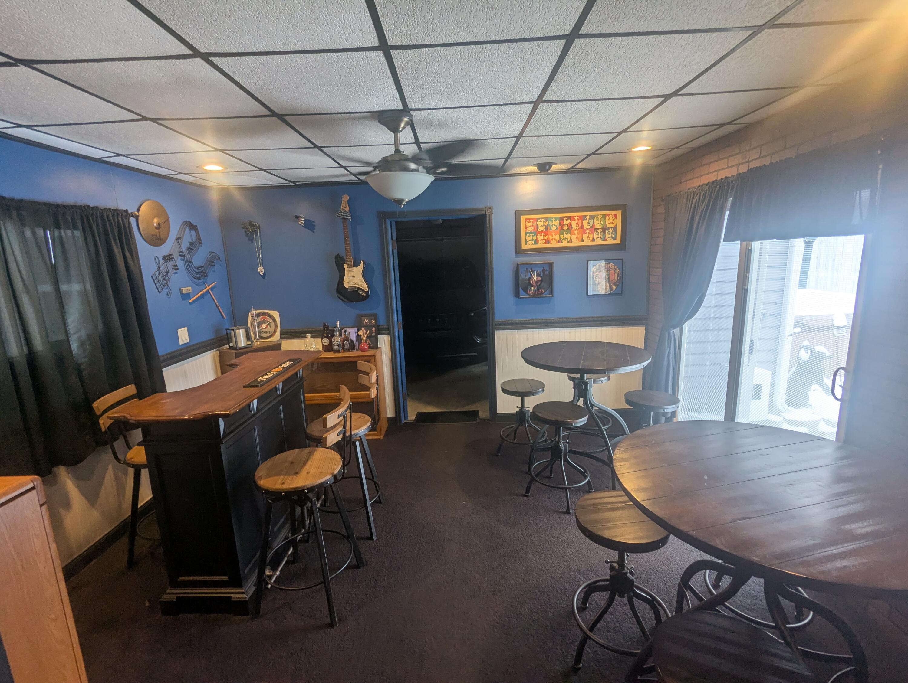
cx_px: 454
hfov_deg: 94.4
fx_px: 420
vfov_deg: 78.2
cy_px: 342
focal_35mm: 16
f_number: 2.2
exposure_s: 1/40
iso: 41
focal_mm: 2.35
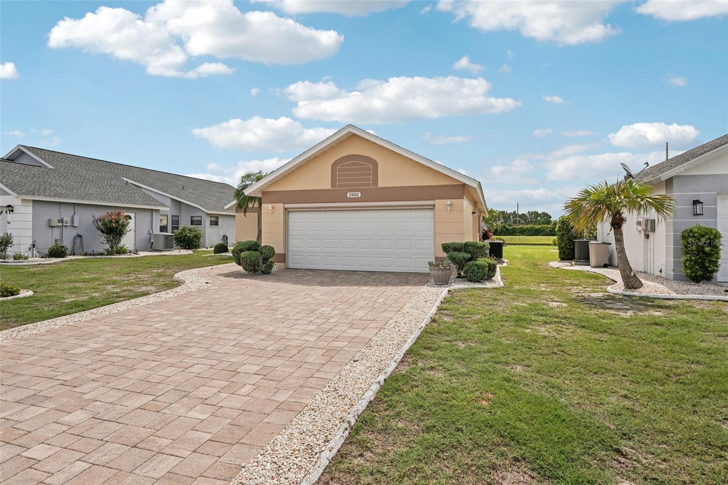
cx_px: 364
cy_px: 242
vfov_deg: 61.9
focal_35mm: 20
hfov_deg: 84.0
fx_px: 404
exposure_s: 1/1600
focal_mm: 20
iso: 400
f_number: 8
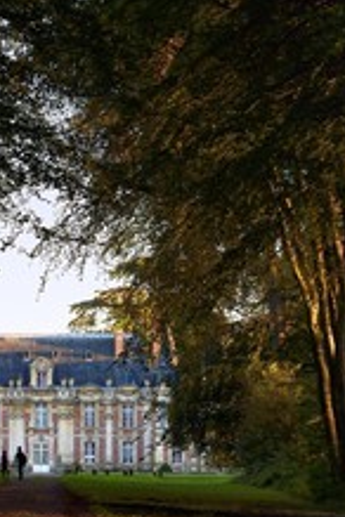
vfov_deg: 8.0
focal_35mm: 259
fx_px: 3723
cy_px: 274
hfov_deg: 5.3
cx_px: 38
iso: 800
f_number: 7.1
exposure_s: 1/200
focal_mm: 135
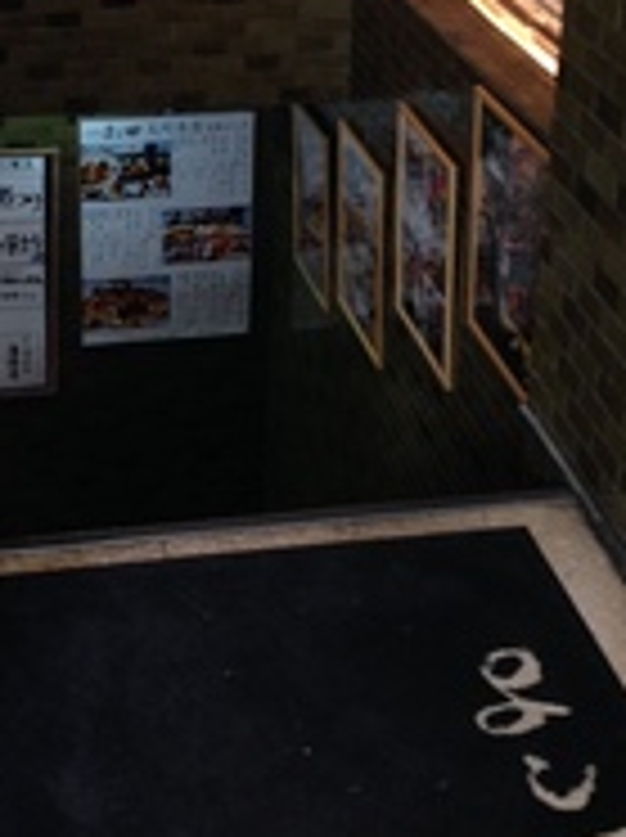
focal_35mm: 71
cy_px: 50
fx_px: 1716
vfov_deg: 26.3
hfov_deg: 20.6
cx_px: 194
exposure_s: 1/20
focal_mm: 4.12
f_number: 2.4
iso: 125
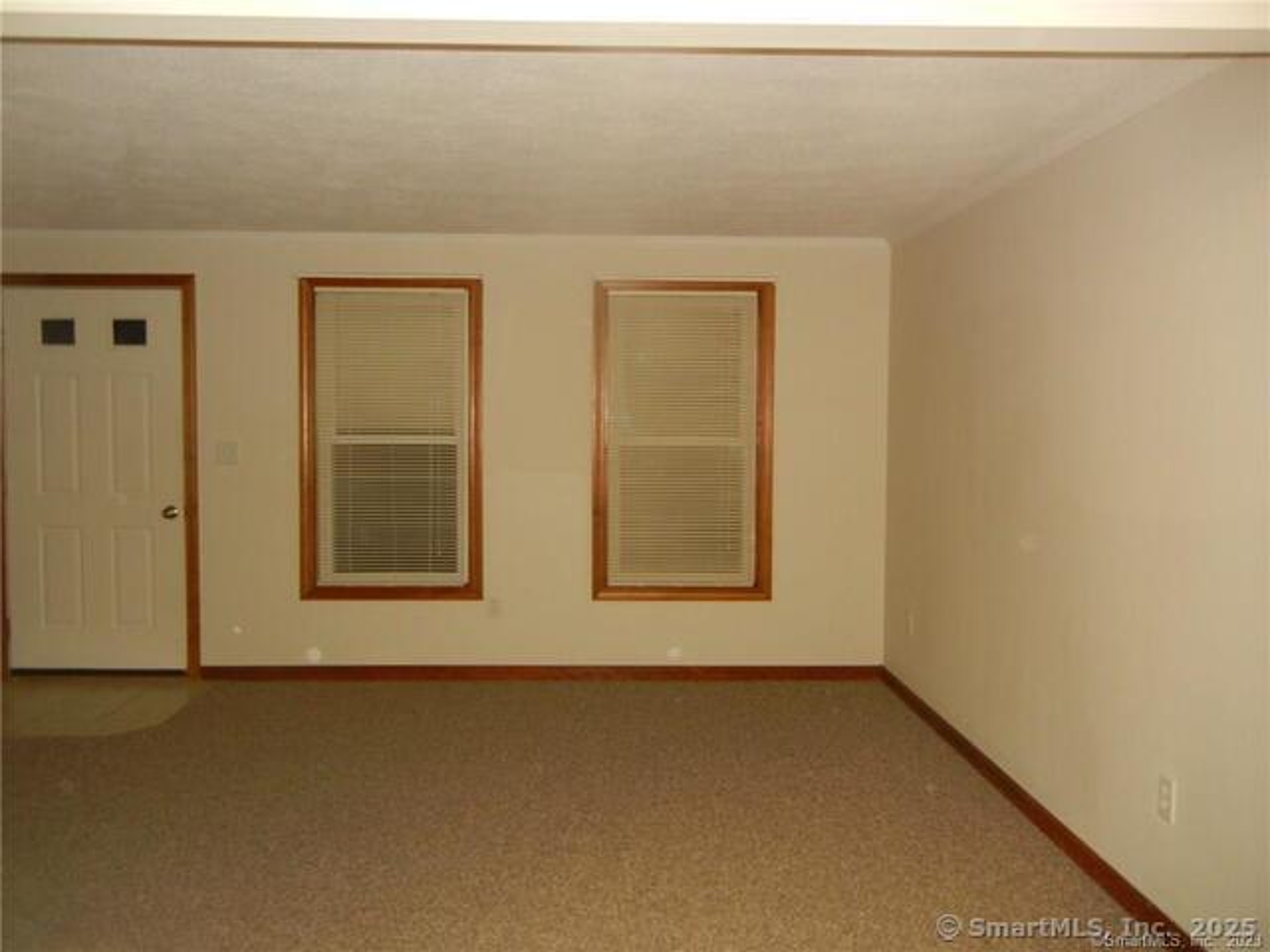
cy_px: 476
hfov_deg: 60.0
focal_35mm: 30
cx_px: 635
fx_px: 1101
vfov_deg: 46.8
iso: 376
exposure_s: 1/30
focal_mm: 5.4
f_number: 3.5
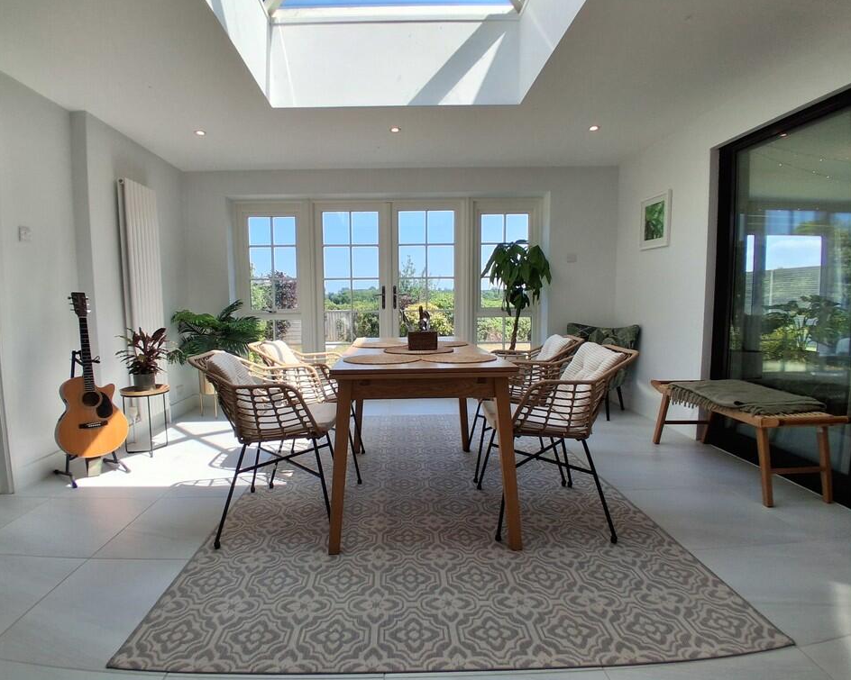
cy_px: 341
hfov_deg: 86.3
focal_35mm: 18
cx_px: 401
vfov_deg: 73.8
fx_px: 453
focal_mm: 1.4
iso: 50
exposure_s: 1/809
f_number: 2.2
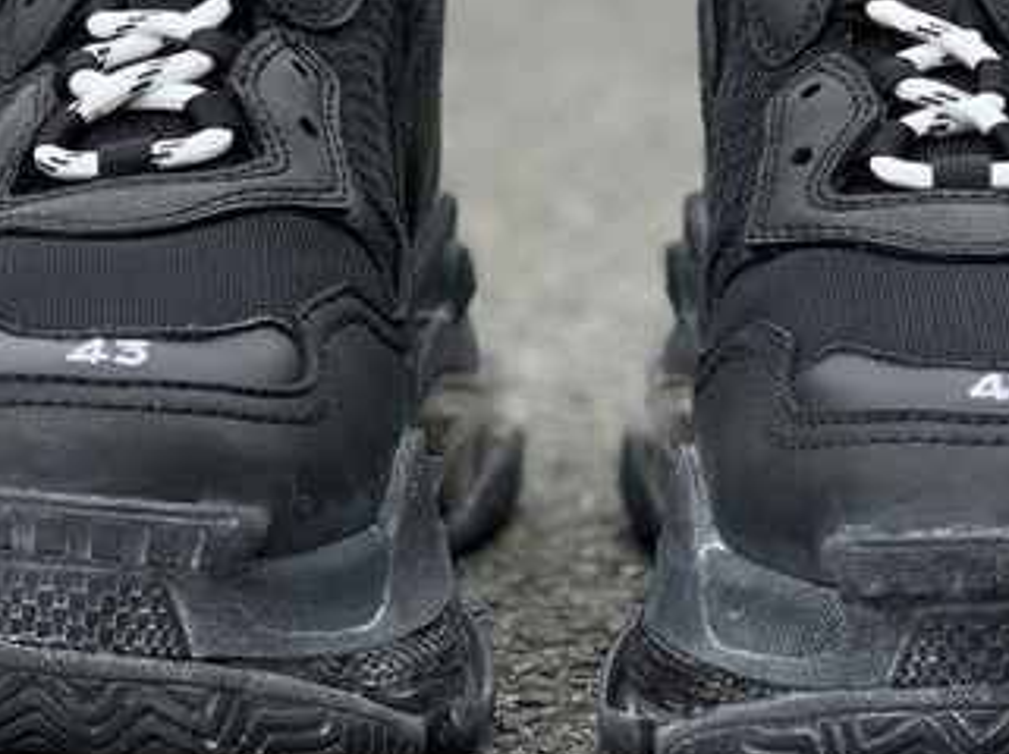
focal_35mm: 146
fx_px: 4251
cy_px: 303
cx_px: 500
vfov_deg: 10.1
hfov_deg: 13.5
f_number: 2.4
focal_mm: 6
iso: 16
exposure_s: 1/122
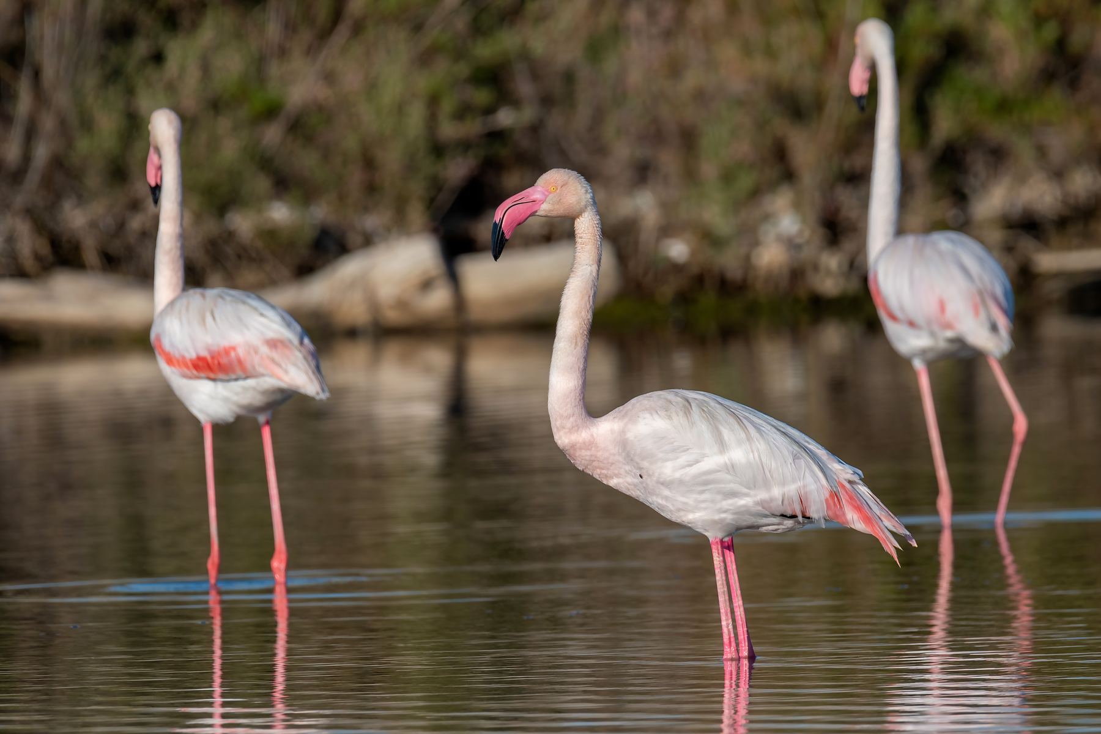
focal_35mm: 900
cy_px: 367
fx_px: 27523
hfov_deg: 2.3
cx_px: 550
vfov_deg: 1.5
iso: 280
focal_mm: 600
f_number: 8
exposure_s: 1/1250
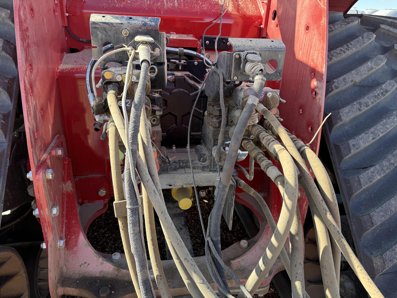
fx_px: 275
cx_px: 198
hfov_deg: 71.6
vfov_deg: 56.8
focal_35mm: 24
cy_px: 149
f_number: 1.78
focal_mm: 6.76
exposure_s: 1/532
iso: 100
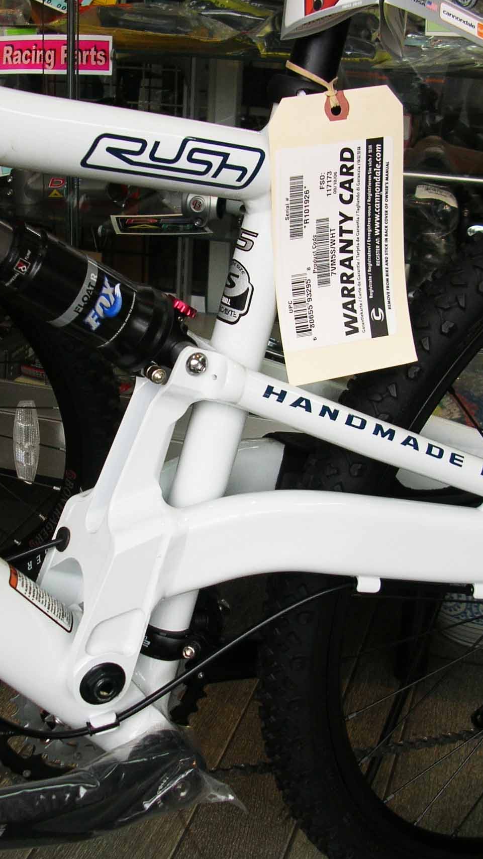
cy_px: 430
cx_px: 173
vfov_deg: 40.6
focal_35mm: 51
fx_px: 1161
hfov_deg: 23.4
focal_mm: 5.8
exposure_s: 1/48.1
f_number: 2.8
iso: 50
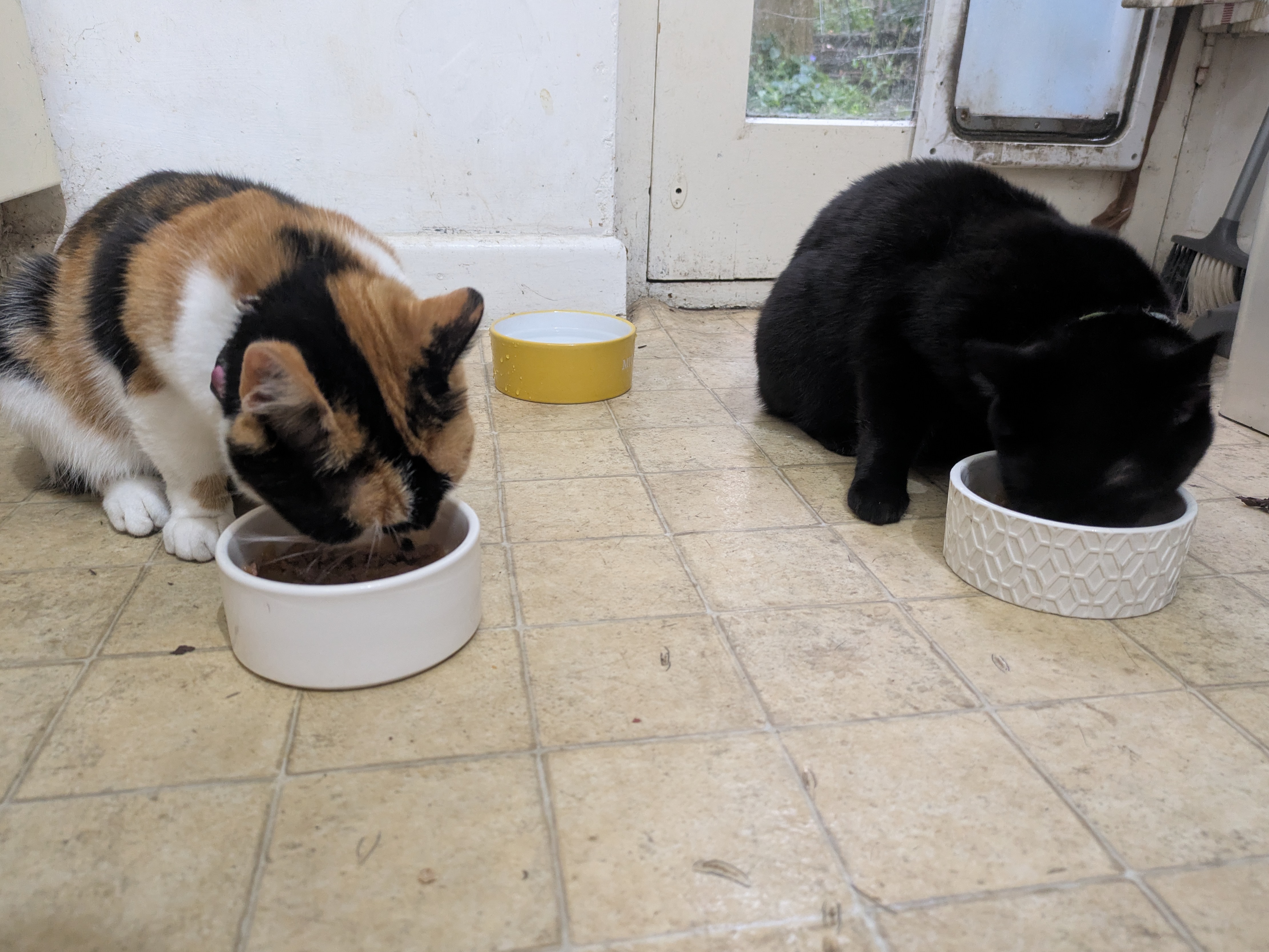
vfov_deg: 53.1
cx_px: 646
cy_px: 479
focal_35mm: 26
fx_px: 953
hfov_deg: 67.3
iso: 589
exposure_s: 1/25
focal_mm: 5.43
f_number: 1.89
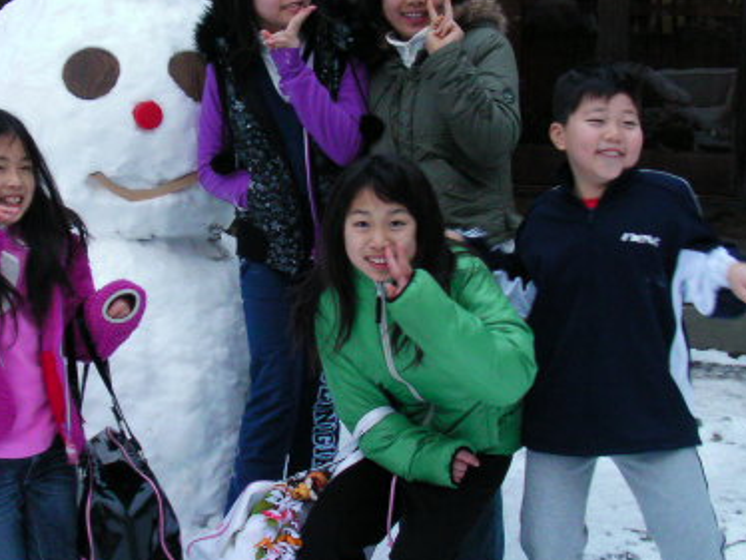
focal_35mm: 65
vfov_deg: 22.6
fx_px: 1402
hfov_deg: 29.6
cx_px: 247
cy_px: 223
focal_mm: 6.3
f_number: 3.5
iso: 200
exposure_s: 1/27.3
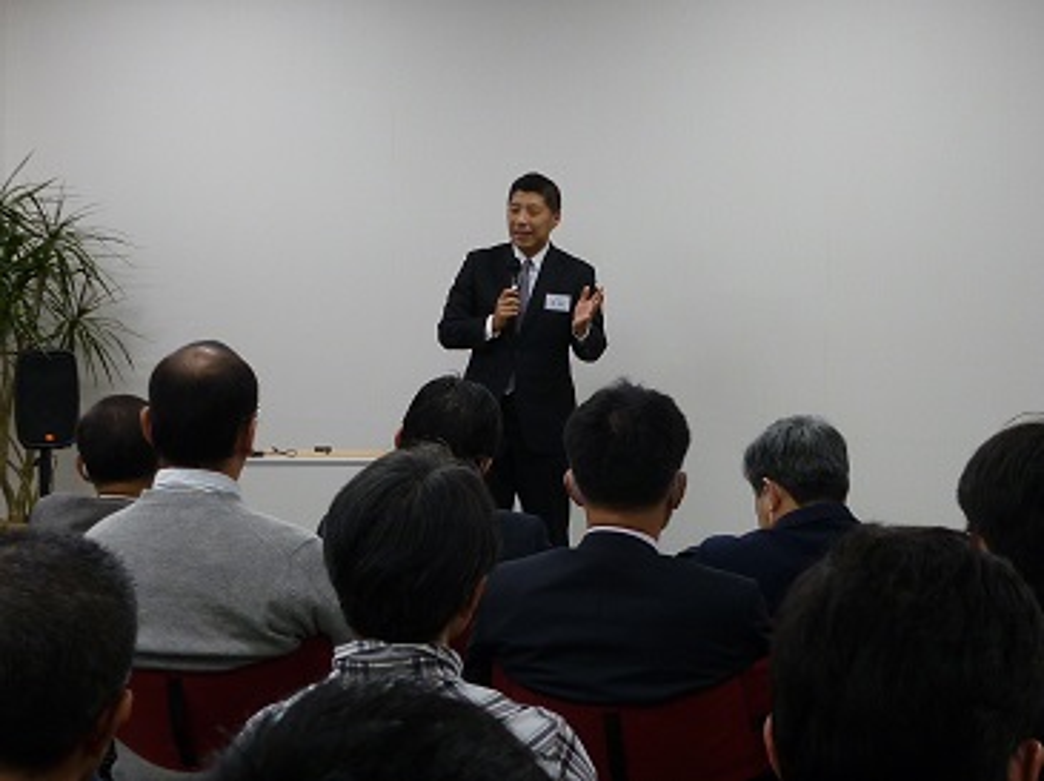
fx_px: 2591
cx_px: 522
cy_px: 390
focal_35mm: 86
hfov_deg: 22.8
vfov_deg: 17.1
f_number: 3.2
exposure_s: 1/40
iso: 100
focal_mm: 8
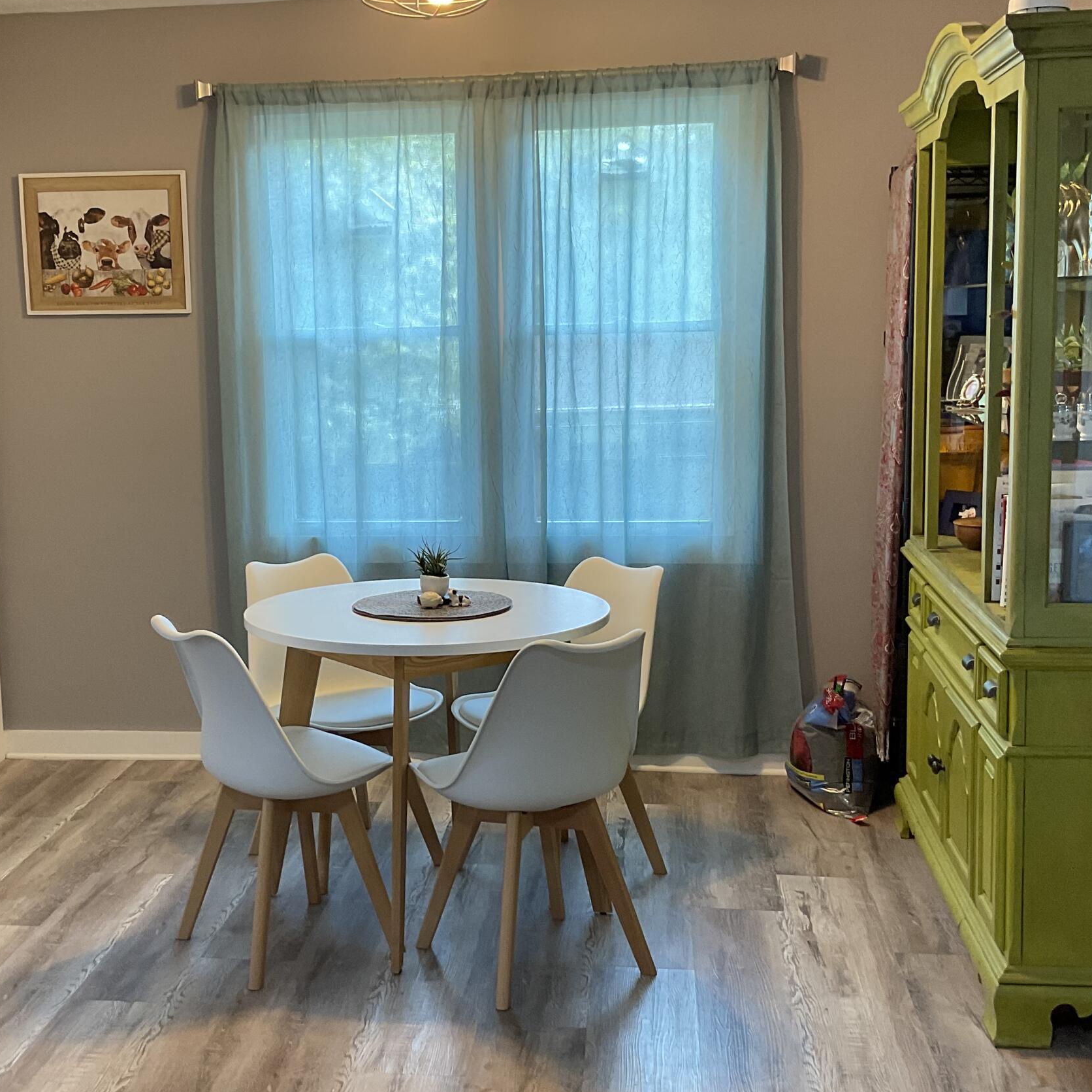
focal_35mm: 46
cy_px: 558
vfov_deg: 36.8
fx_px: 1642
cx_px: 407
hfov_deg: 36.6
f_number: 1.8
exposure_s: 1/60
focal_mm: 3
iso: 50
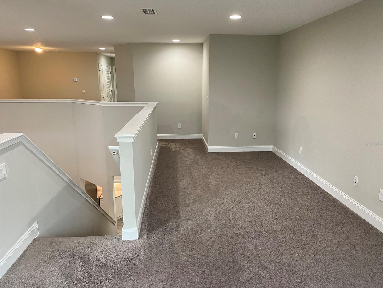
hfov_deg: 67.3
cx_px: 192
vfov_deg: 53.1
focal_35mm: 26
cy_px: 144
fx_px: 288
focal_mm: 4.25
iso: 160
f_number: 1.8
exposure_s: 1/60
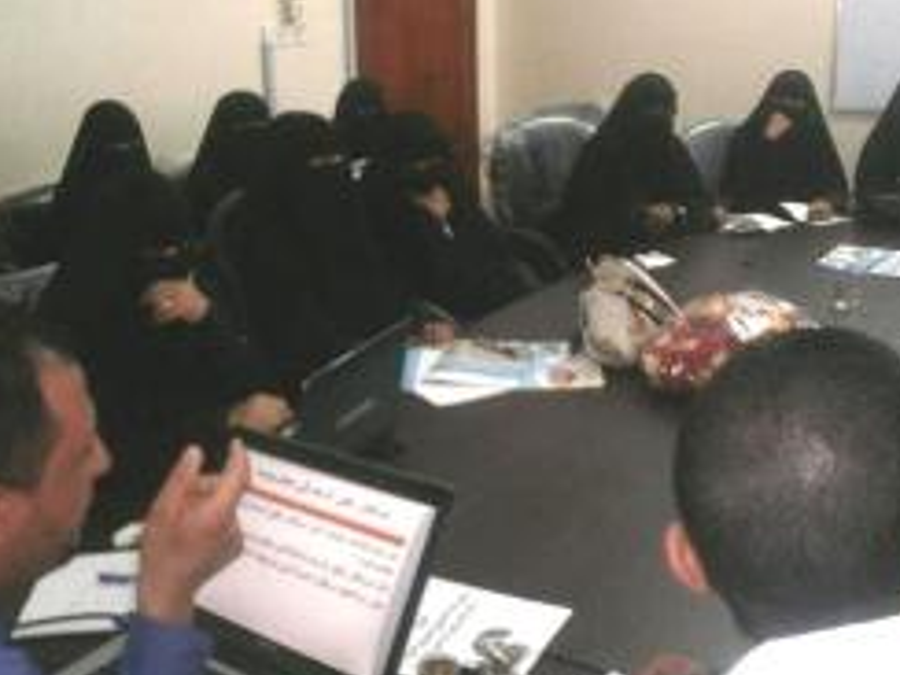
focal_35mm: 40
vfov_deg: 36.0
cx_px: 498
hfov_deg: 46.7
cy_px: 339
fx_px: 1040
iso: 100
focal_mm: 4.65
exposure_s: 1/25
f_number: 2.6
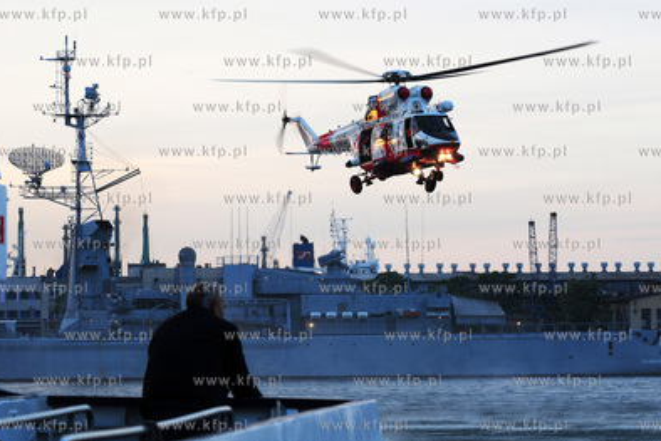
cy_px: 220
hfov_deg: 14.6
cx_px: 327
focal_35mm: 140
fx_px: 2571
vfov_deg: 9.8
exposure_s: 1/200
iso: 320
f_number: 7.1
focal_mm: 92
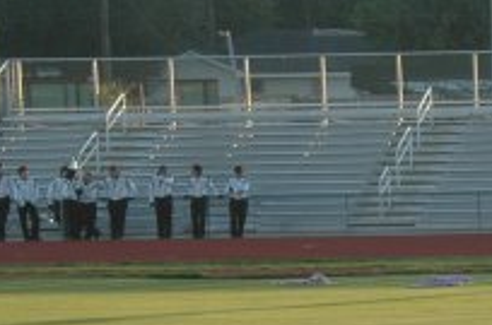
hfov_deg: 6.3
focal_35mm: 324
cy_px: 368
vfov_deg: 4.2
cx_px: 724
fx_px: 4417
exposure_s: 1/160
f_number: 6.3
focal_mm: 55
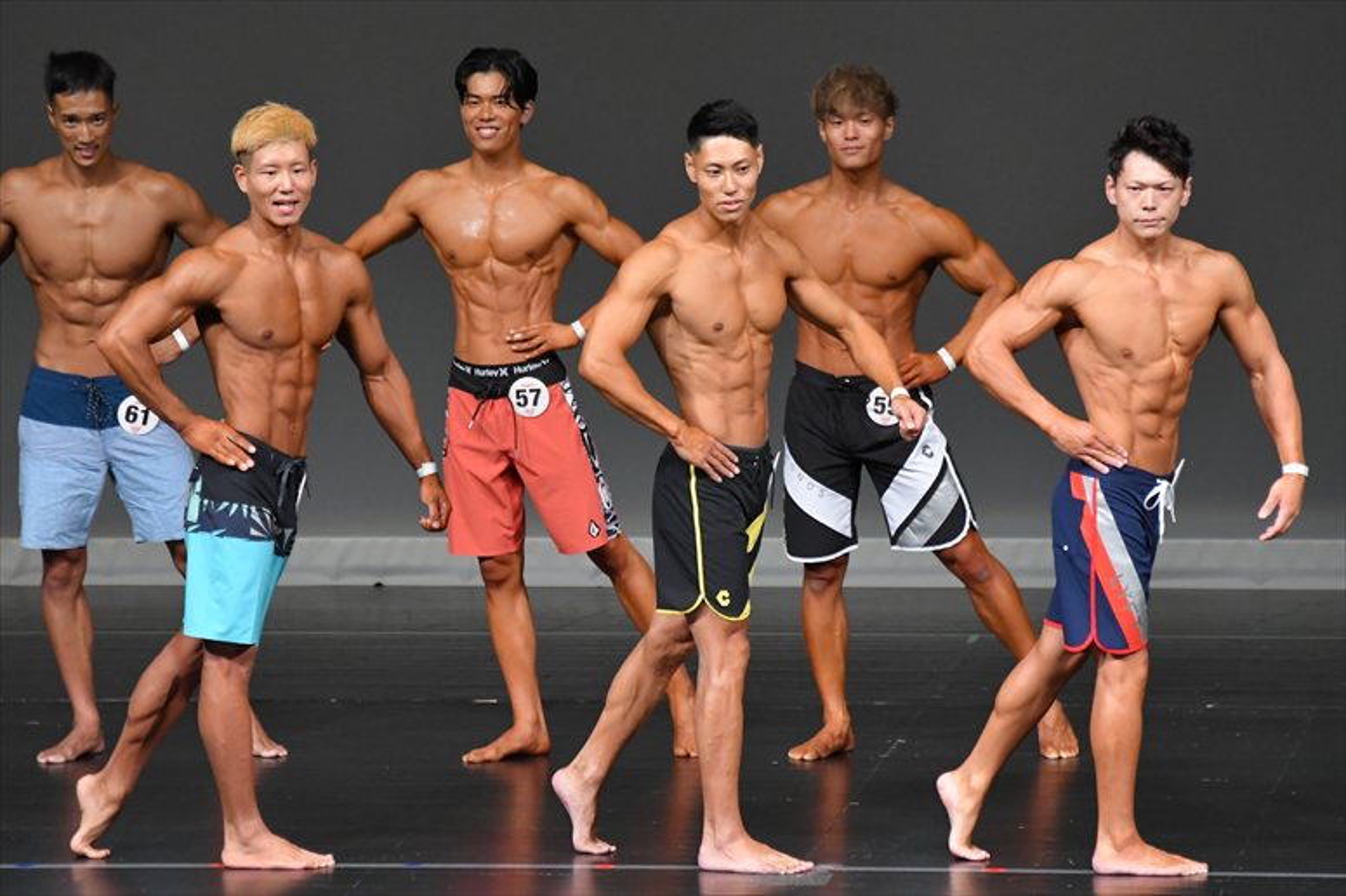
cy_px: 448
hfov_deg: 6.5
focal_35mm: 315
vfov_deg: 4.4
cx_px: 673
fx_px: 11772
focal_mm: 210
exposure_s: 1/400
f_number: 5.6
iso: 4000
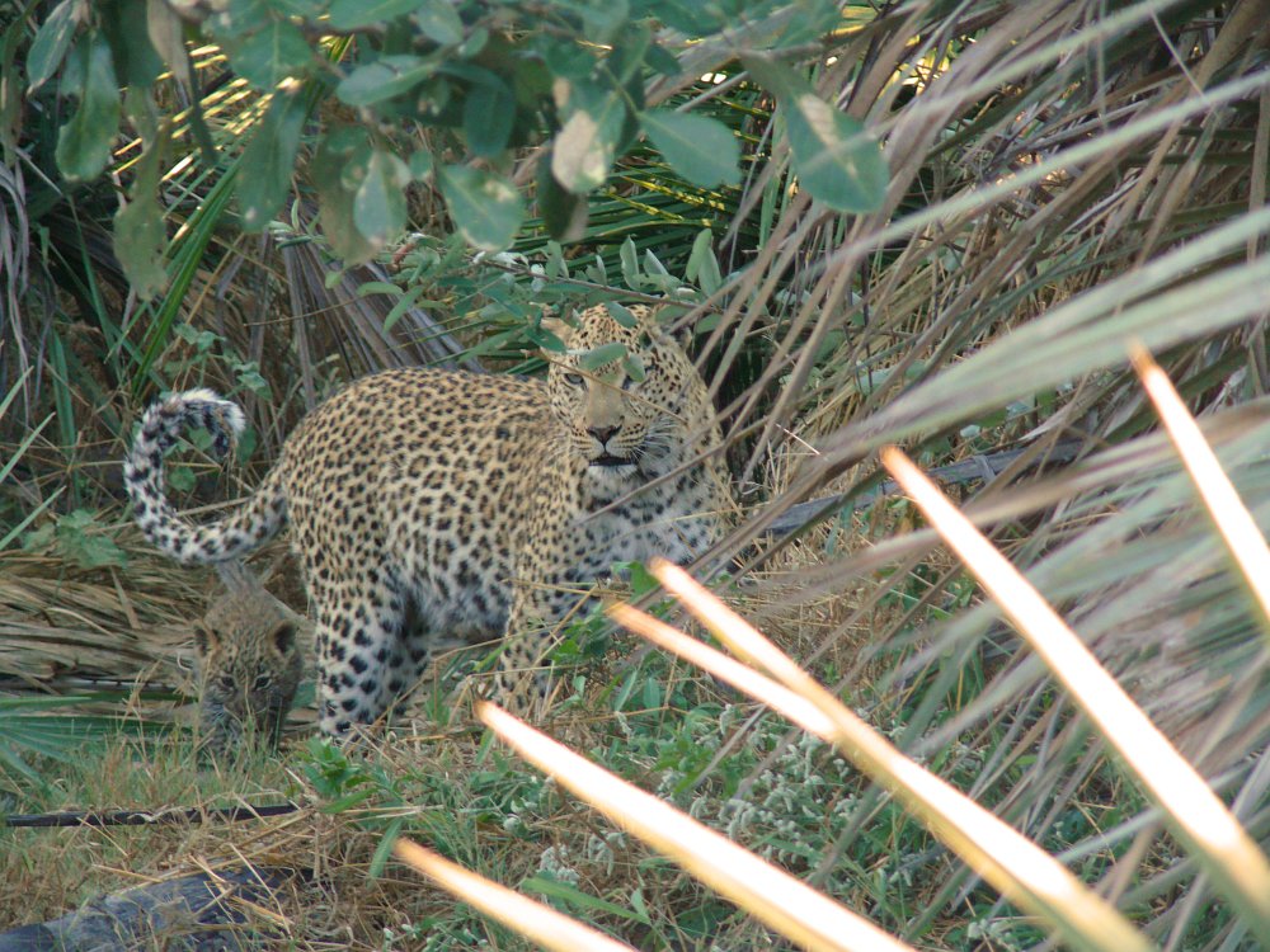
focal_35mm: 166
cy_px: 476
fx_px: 6090
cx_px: 635
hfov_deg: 11.9
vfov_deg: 8.9
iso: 200
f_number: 3.6
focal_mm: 35
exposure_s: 1/80
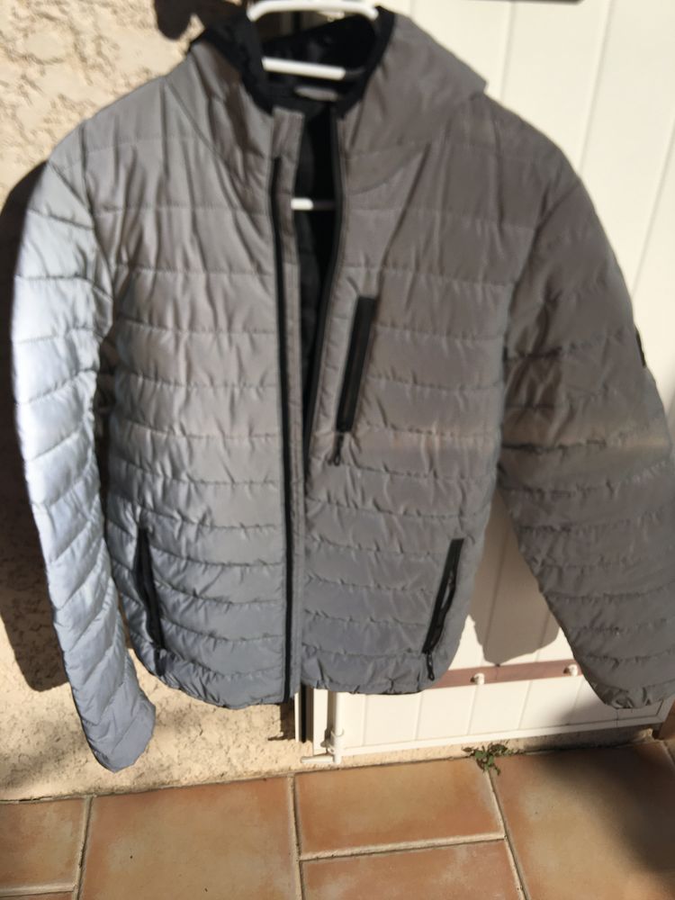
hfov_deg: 48.2
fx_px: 754
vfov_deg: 61.7
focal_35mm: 29
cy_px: 450
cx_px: 338
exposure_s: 1/3846
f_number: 2.2
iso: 25
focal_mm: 4.15
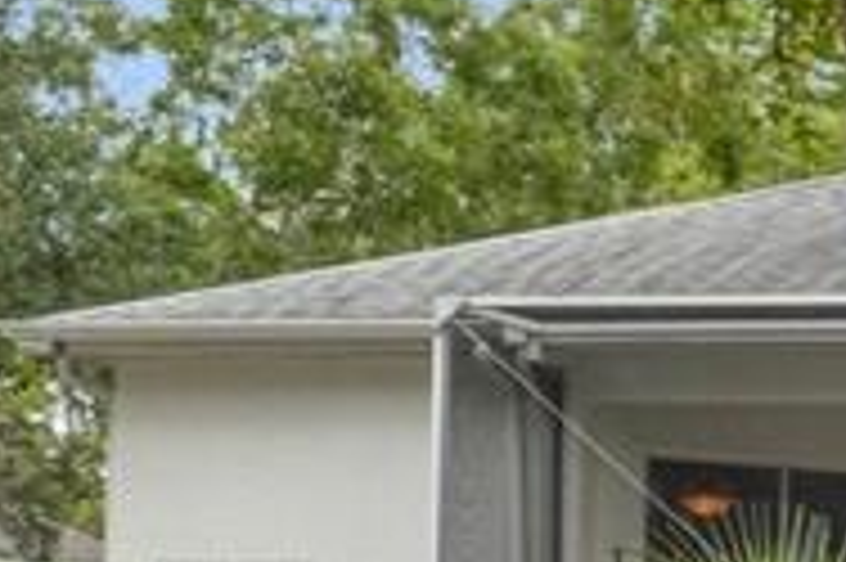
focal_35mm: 151
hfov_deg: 11.5
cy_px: 598
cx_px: 1966
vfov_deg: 9.0
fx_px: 3547
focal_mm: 18.5
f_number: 7.1
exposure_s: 1/400
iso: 400
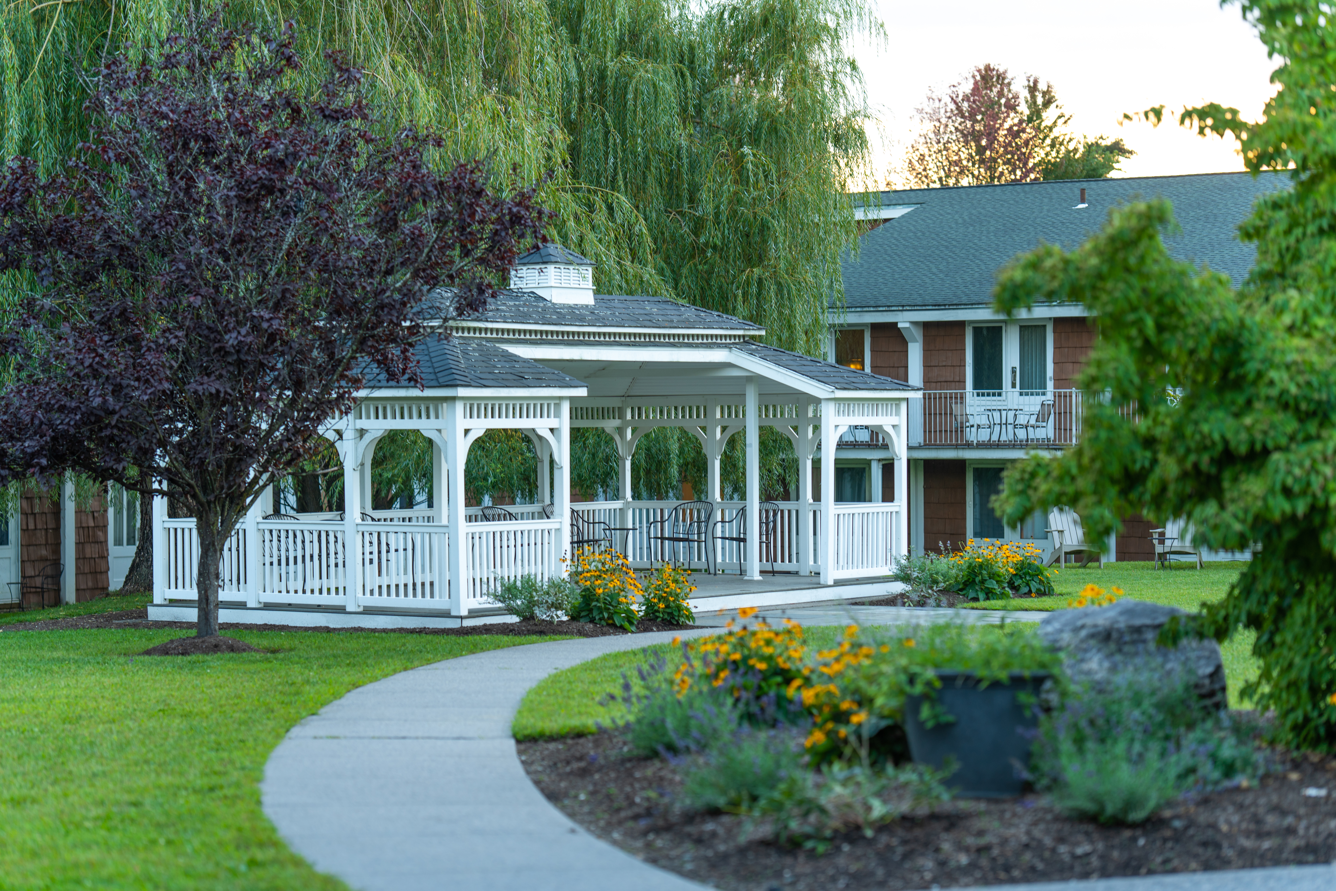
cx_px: 668
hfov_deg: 23.9
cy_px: 446
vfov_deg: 16.1
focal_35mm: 85
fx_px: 3154
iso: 50
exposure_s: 1/40
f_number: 2
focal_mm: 85
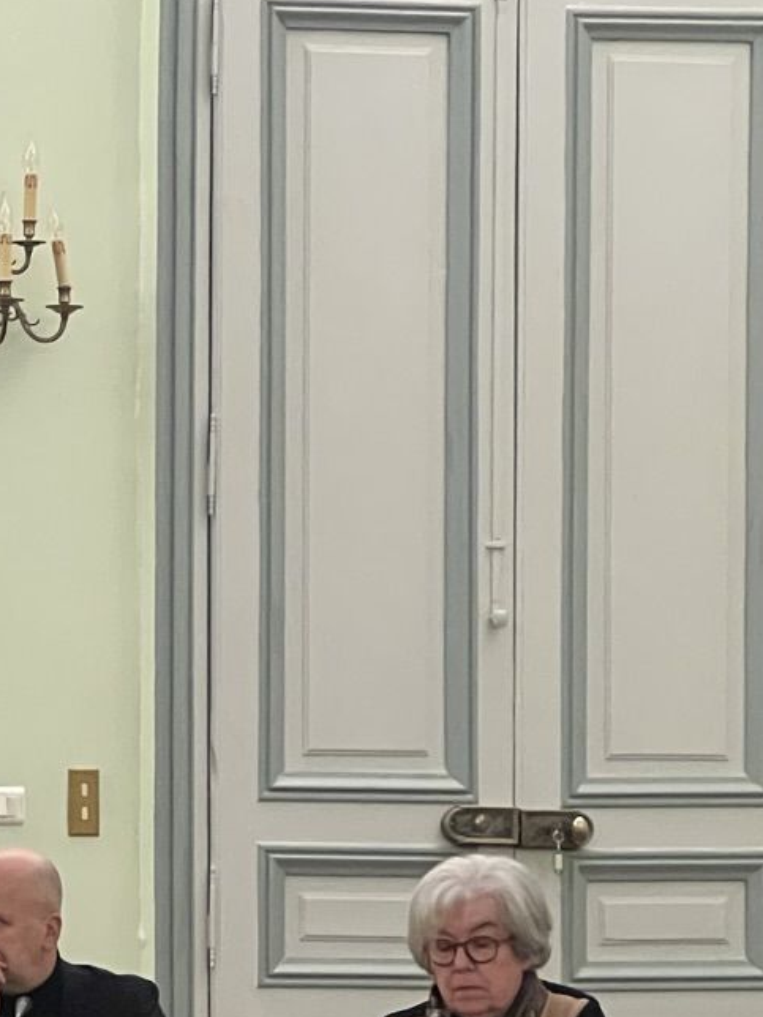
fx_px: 7200
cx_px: -700
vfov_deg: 8.1
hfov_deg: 5.9
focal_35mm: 245
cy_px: 873
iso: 500
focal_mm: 9
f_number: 2.8
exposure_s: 1/50
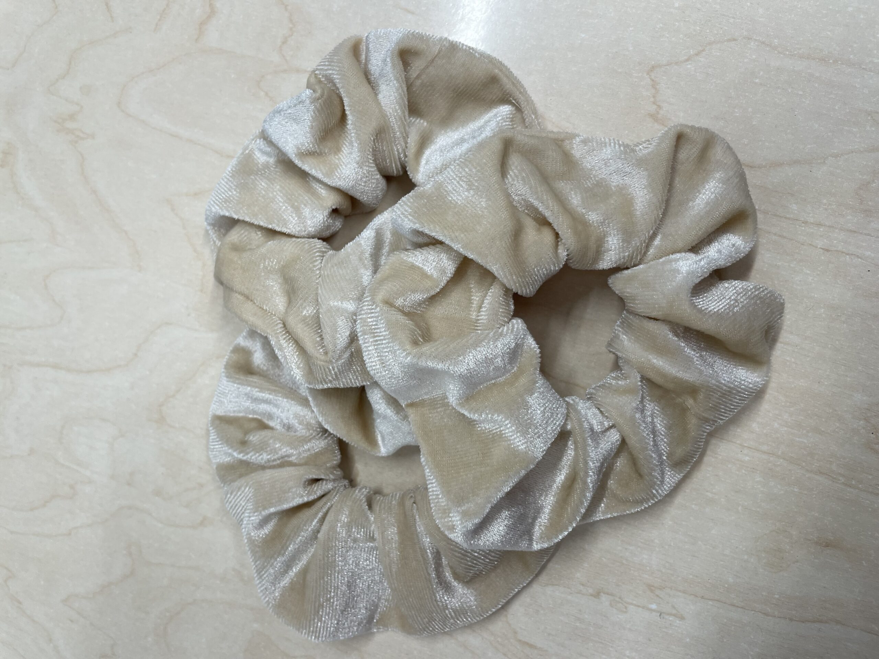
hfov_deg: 67.3
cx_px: 440
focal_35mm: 26
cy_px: 330
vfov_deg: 53.1
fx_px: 660
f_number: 1.6
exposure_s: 1/100
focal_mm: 4.2
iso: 32
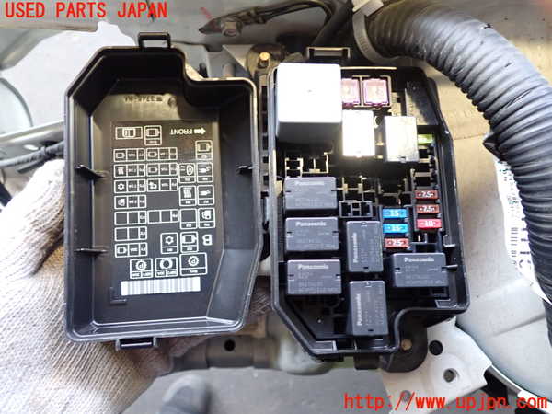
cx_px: 276
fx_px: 478
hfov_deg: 60.0
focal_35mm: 30
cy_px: 207
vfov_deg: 46.8
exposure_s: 1/30
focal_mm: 5.4
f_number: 2.3
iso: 320
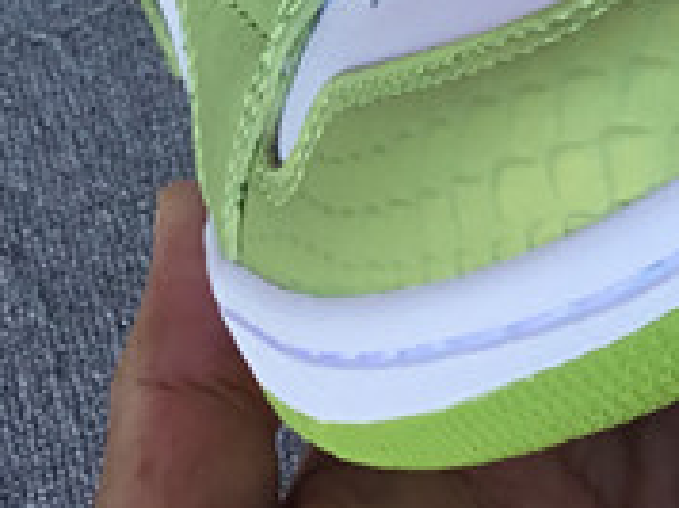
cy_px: -346
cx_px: 393
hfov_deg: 12.6
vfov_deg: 9.1
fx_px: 3075
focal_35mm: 157
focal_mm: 3.3
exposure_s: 1/131
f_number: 2.4
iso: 25
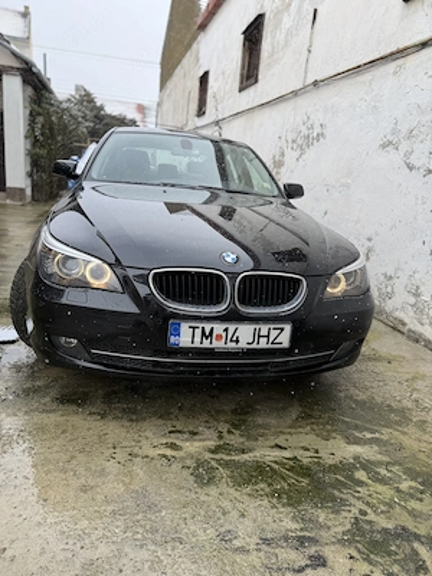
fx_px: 399
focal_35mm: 24
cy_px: 288
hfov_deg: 56.8
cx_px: 216
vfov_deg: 71.6
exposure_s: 1/1060
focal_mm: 6.76
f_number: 1.78
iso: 80
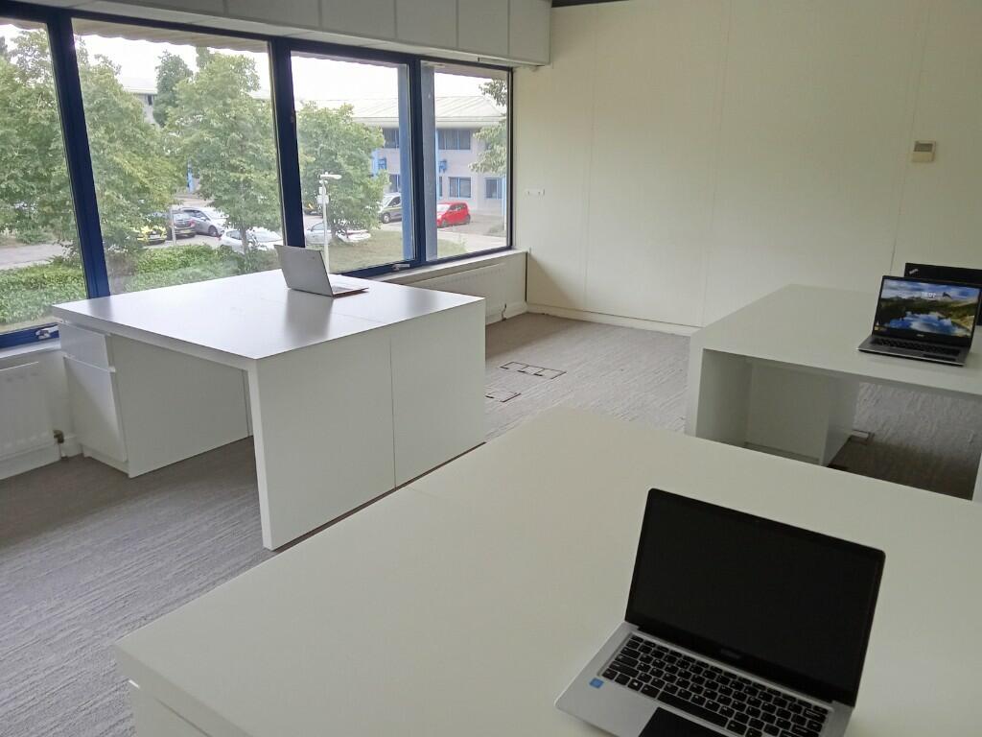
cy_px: 368
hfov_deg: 63.4
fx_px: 794
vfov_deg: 49.7
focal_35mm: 28
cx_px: 491
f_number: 2
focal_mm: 2.78
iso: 100
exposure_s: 1/33.3
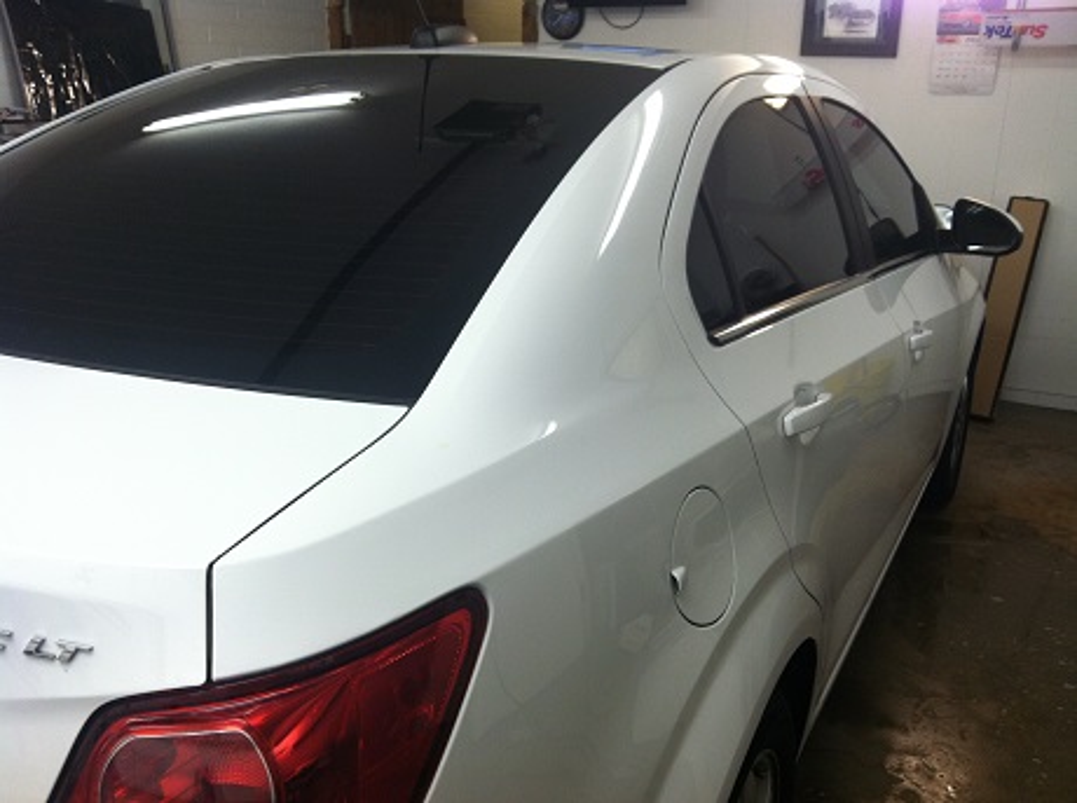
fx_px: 1087
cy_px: 402
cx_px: 538
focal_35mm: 35
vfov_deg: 40.6
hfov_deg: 52.7
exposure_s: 1/30
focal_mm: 3.85
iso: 100
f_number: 2.8
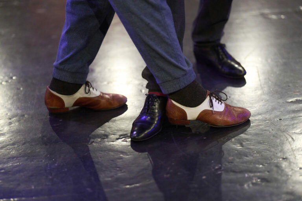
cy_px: 100
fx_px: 713
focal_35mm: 85
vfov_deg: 16.1
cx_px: 151
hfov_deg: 23.9
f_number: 1.4
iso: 3200
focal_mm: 85
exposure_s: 1/250
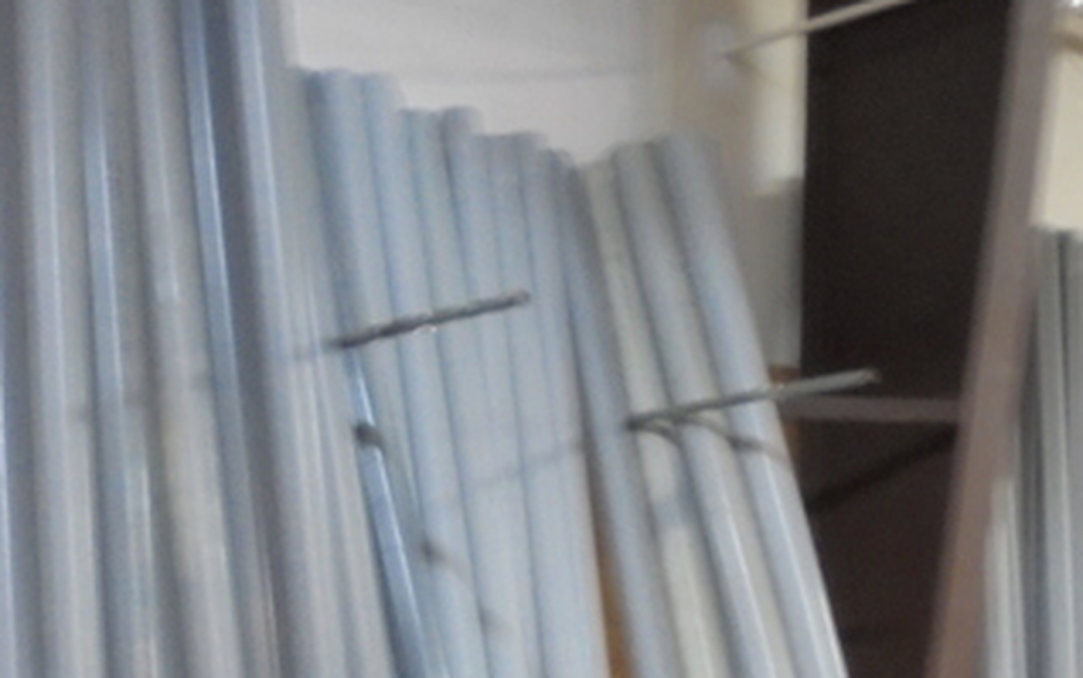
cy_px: 641
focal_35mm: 67
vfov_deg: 19.0
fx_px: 1978
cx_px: 673
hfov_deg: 30.5
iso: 400
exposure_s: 1/6
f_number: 3.5
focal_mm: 4.6
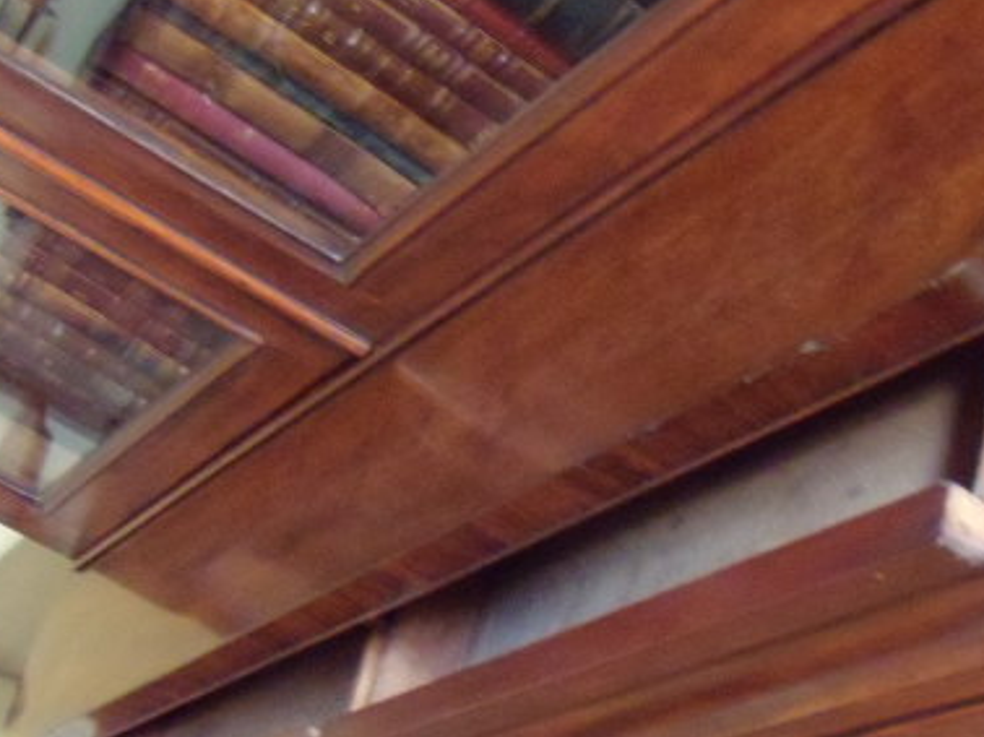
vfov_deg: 23.6
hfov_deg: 31.6
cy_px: 591
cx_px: 586
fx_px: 1733
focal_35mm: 61
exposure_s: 1/5
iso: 800
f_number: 3.6
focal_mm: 6.4
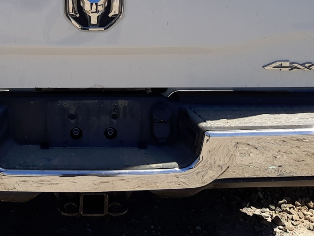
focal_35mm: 59
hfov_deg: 32.2
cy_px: 9
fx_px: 535
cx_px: 88
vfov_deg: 23.9
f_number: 1.7
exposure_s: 1/2500
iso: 40
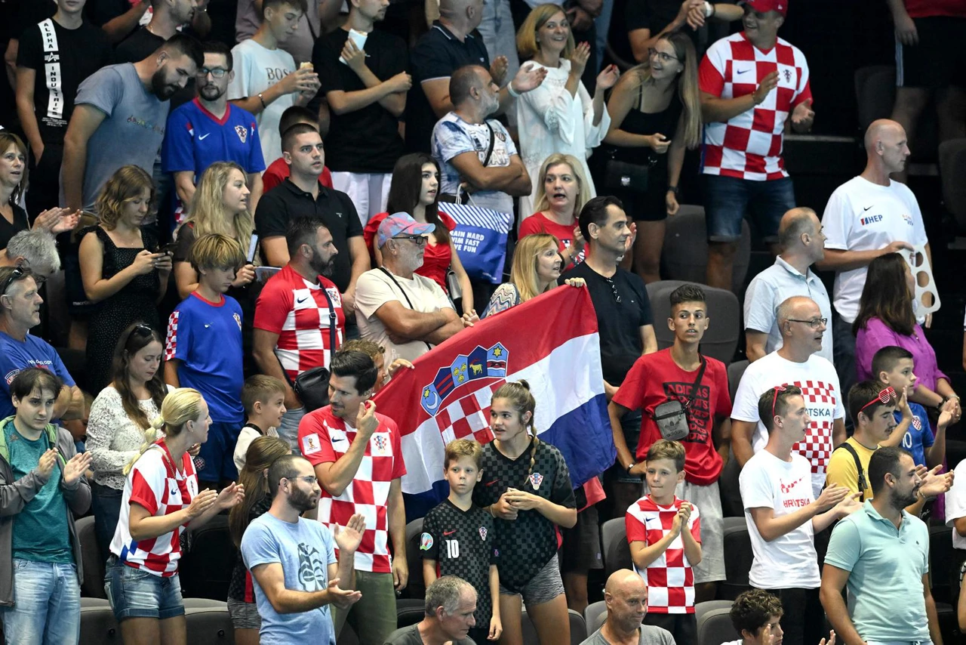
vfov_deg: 3.4
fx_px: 10735
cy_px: 322
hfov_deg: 5.2
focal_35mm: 400
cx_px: 483
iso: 6400
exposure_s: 1/500
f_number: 4
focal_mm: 400
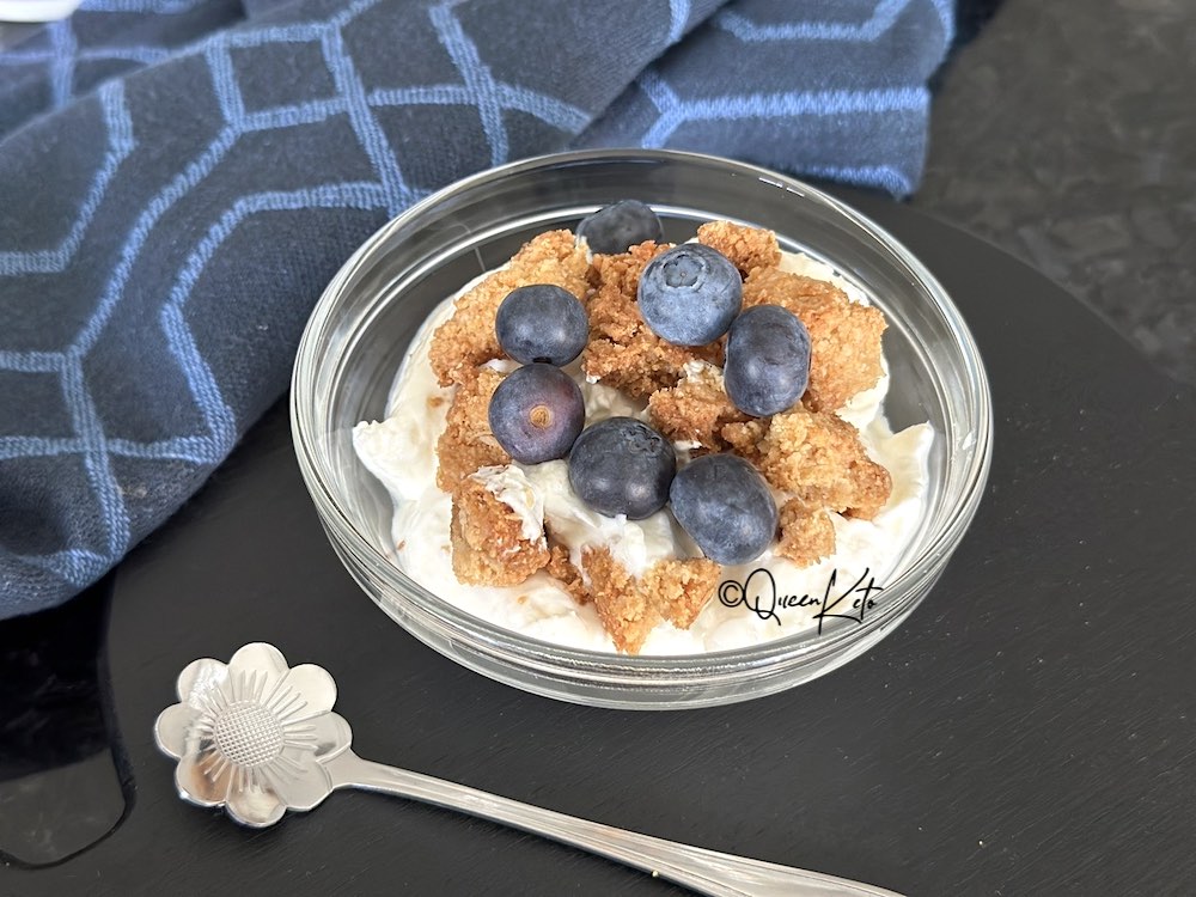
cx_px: 598
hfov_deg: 39.7
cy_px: 448
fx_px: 1658
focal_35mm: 48
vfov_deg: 30.3
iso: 125
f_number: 1.78
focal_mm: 6.86
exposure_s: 1/95
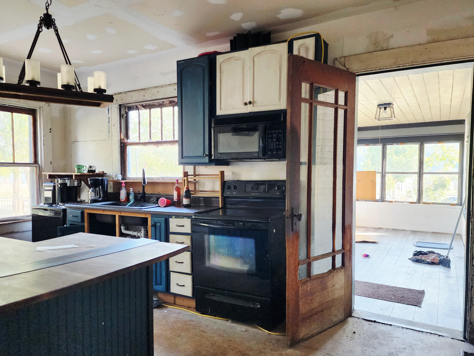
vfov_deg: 54.8
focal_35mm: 25
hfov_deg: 69.3
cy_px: 192
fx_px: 342
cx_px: 223
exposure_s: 1/120
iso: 250
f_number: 1.8
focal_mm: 6.4
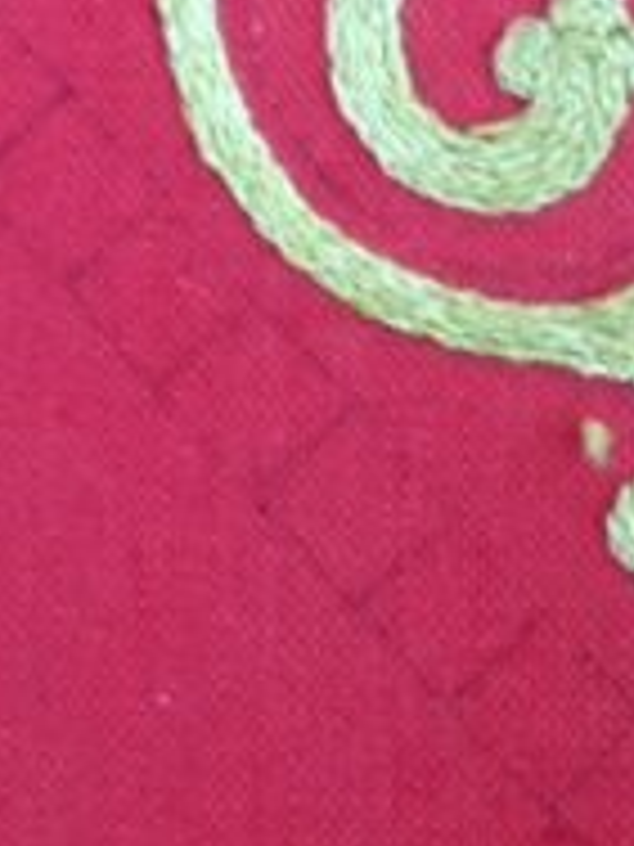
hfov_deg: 7.7
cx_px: 787
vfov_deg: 9.6
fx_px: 4664
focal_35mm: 191
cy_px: -868
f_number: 2.4
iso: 100
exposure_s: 1/20
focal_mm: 4.28
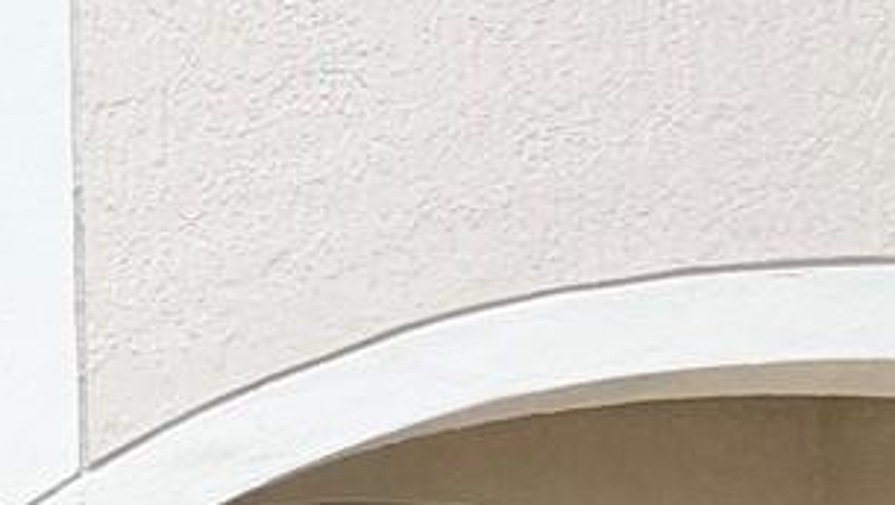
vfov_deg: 14.1
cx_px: -1394
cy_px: 772
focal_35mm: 80
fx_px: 1900
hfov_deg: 14.0
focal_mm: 2.22
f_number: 2.2
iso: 50
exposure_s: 1/502
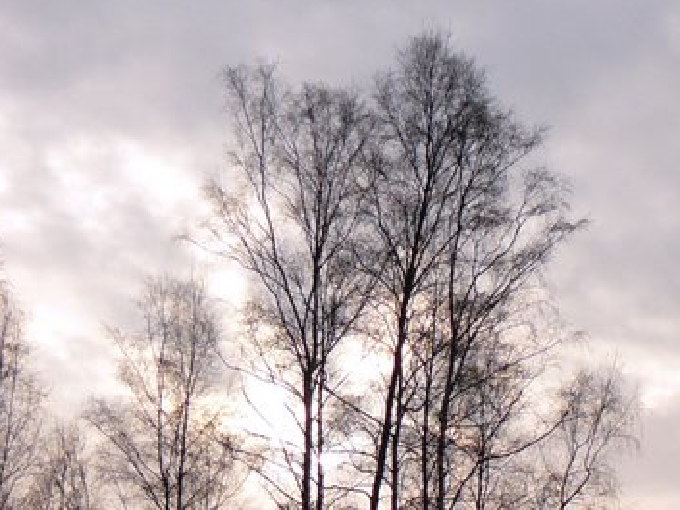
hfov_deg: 19.2
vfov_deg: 14.4
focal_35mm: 102
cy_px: 441
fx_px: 2004
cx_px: 406
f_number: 3.2
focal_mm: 6.7
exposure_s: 1/400
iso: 80
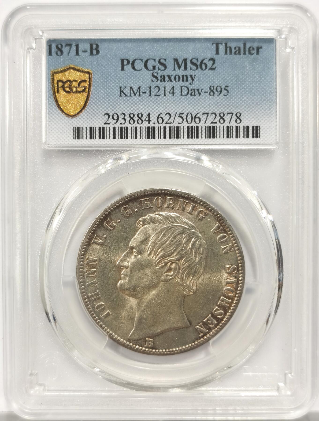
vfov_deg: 35.4
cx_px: 160
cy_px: 210
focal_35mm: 54
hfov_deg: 27.2
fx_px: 660
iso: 125
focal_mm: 5.56
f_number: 16
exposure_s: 1/100
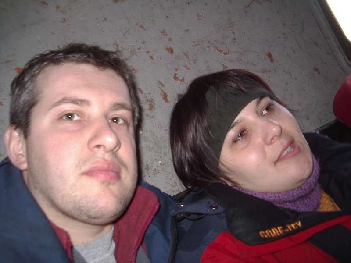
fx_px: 385
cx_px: 176
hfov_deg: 49.0
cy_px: 132
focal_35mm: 38
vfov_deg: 37.7
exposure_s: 1/60
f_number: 2.6
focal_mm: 5.8
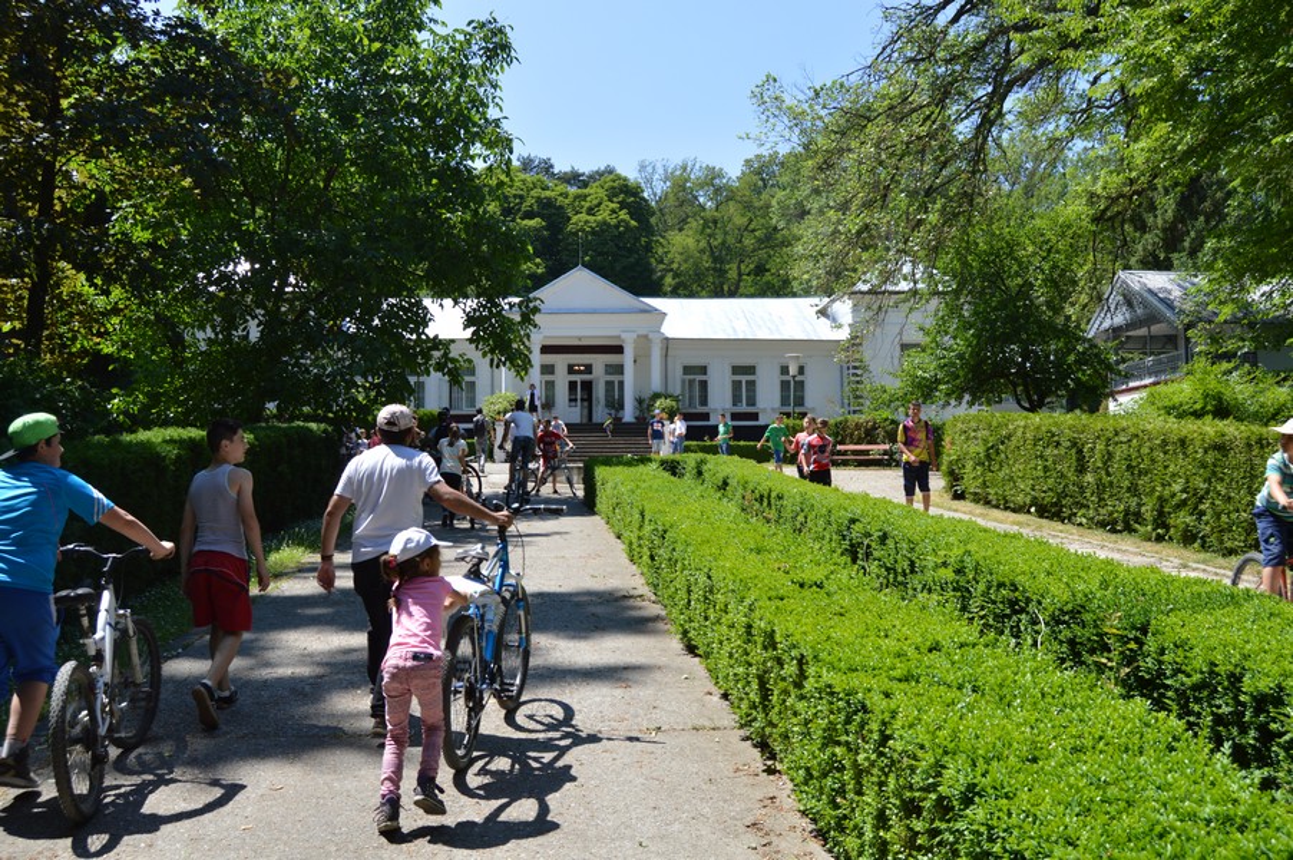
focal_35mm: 33
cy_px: 430
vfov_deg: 39.9
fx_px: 1184
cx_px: 646
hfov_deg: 57.3
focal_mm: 22
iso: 100
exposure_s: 1/250
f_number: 8
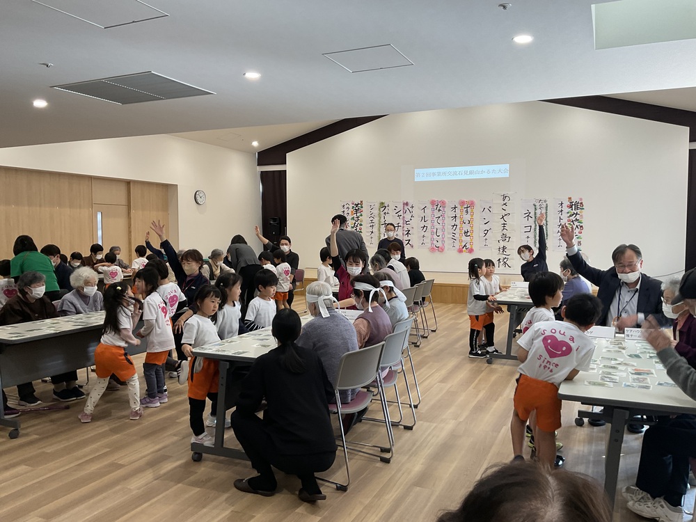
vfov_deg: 48.2
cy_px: 261
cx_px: 348
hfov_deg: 61.7
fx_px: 583
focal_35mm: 29
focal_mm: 3
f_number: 1.8
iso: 40
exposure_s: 1/60
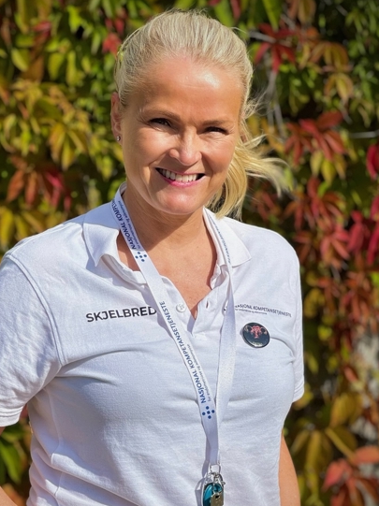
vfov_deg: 20.6
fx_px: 1388
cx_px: 158
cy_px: 294
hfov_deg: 15.5
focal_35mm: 95
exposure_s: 1/1179
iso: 25
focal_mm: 9
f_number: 2.8
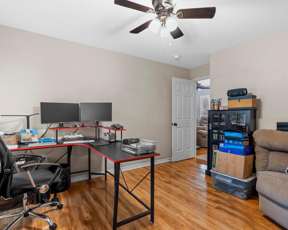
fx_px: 162
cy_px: 119
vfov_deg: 70.8
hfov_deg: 83.2
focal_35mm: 19
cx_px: 154
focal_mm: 16
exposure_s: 4
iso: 250
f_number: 8
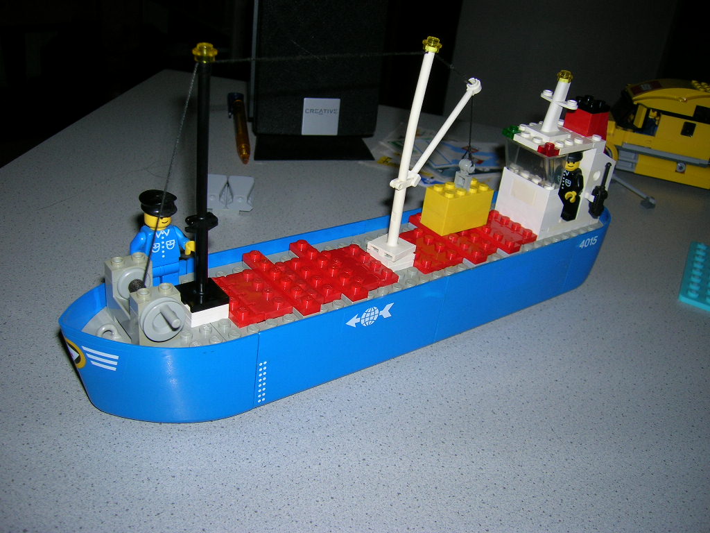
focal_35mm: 34
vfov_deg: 41.8
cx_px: 355
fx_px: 697
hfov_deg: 54.0
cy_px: 266
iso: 50
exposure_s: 1/60.1
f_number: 2.9
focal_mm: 5.7
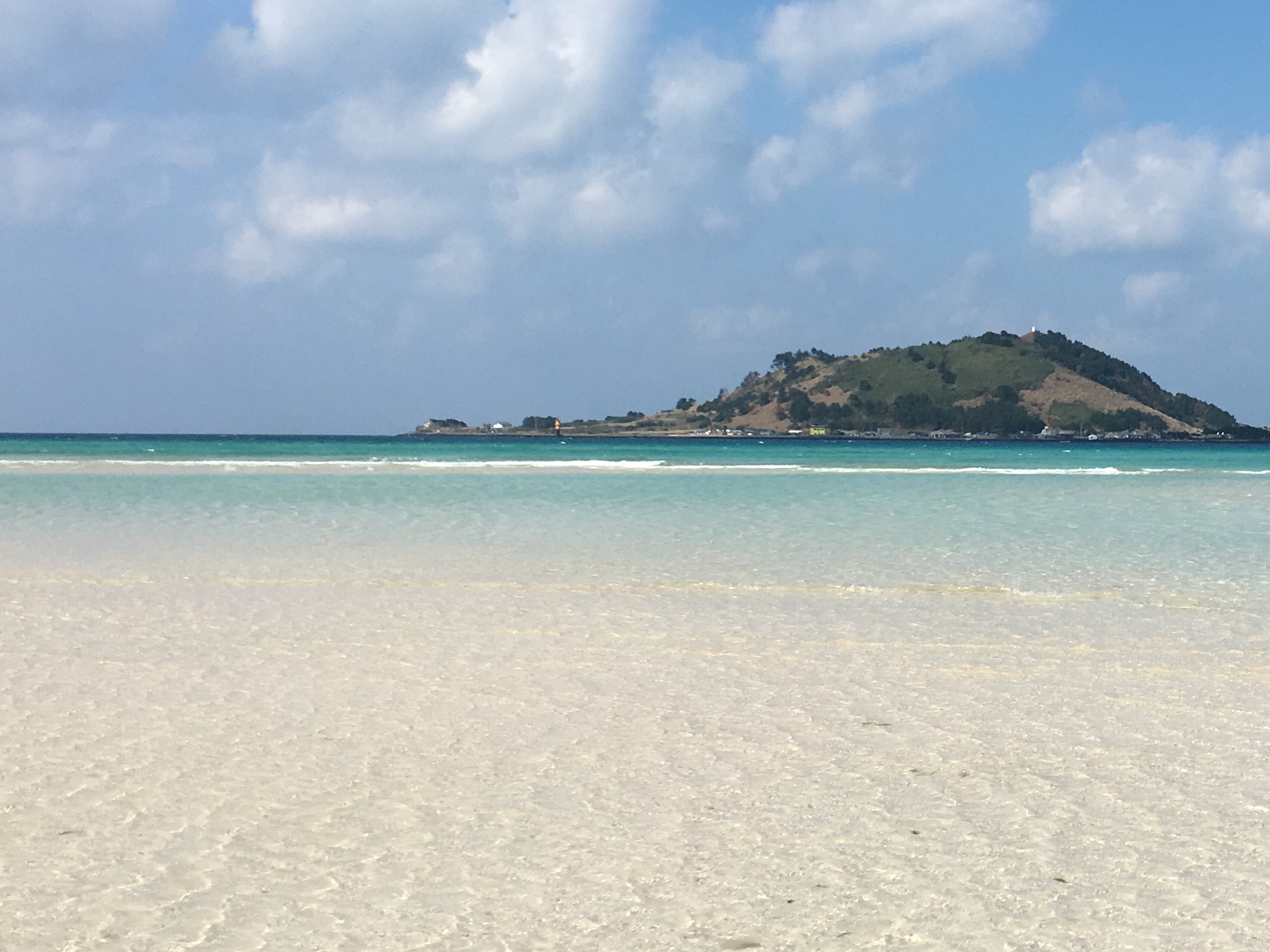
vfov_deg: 26.4
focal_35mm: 55
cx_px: 992
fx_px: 2018
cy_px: 334
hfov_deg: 34.0
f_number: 2.2
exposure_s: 1/2653
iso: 25
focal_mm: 4.15
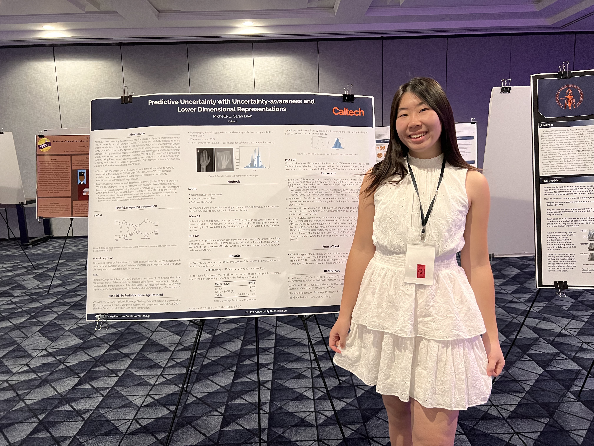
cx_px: 297
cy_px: 223
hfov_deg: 67.3
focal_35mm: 26
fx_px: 446
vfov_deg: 53.1
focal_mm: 5.7
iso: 500
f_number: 1.5
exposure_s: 1/60
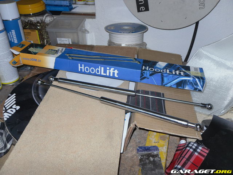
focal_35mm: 35
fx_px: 236
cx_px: 116
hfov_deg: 52.6
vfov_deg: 40.7
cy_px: 88
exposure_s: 1/45
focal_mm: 6.3
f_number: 3.5
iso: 80
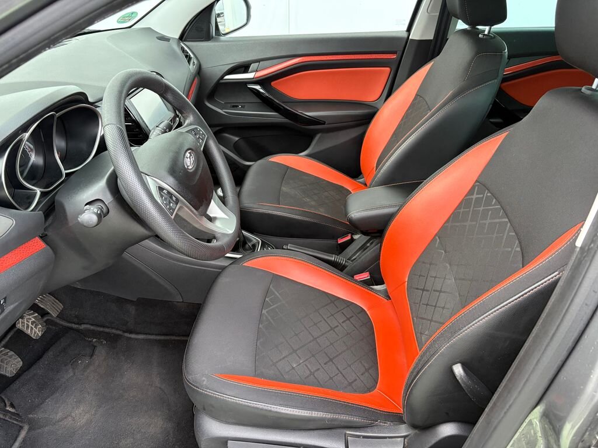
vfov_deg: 53.1
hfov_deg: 67.3
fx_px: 449
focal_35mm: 26
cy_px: 224
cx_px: 299
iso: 320
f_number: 1.6
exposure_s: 1/60
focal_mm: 5.96
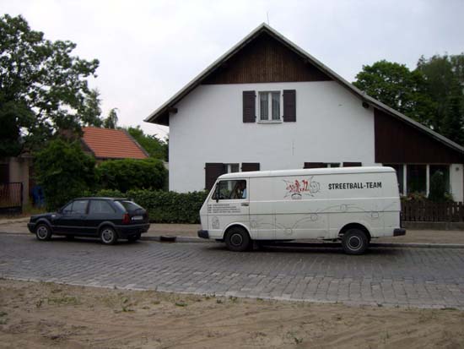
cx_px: 232
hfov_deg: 49.0
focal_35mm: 38
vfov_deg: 37.7
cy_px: 174
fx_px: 510
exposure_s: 1/500
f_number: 2.7
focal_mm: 6.2
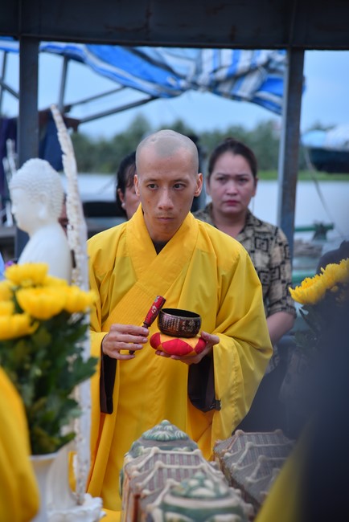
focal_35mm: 105
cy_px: 261
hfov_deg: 13.1
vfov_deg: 19.4
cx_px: 174
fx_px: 1525
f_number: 4.5
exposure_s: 1/160
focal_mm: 105
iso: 160
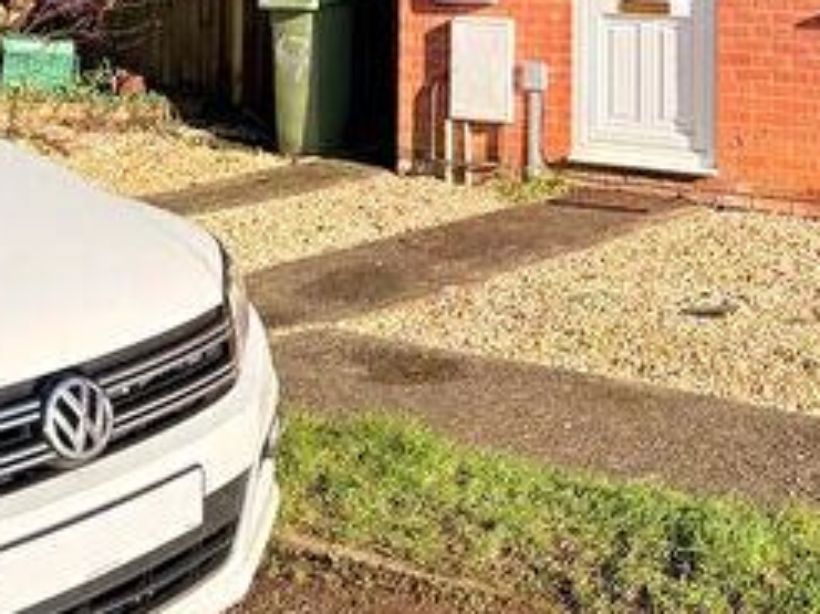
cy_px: -131
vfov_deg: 20.2
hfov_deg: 27.8
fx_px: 1610
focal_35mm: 68
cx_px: 687
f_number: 1.78
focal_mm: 6.76
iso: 100
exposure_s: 1/3425
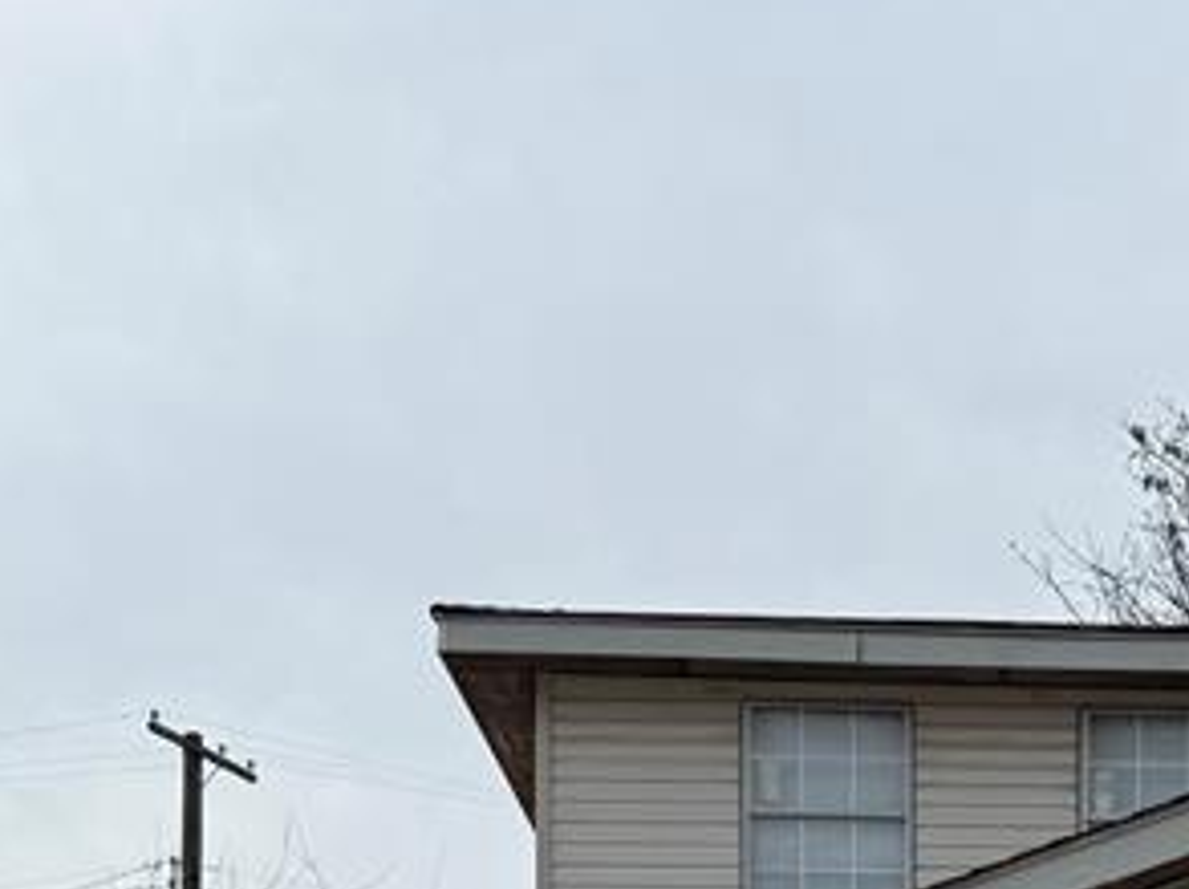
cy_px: 1506
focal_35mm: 84
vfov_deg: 15.5
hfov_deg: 22.8
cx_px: 1063
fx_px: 2882
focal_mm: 6.76
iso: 80
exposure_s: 1/6711
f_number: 1.78
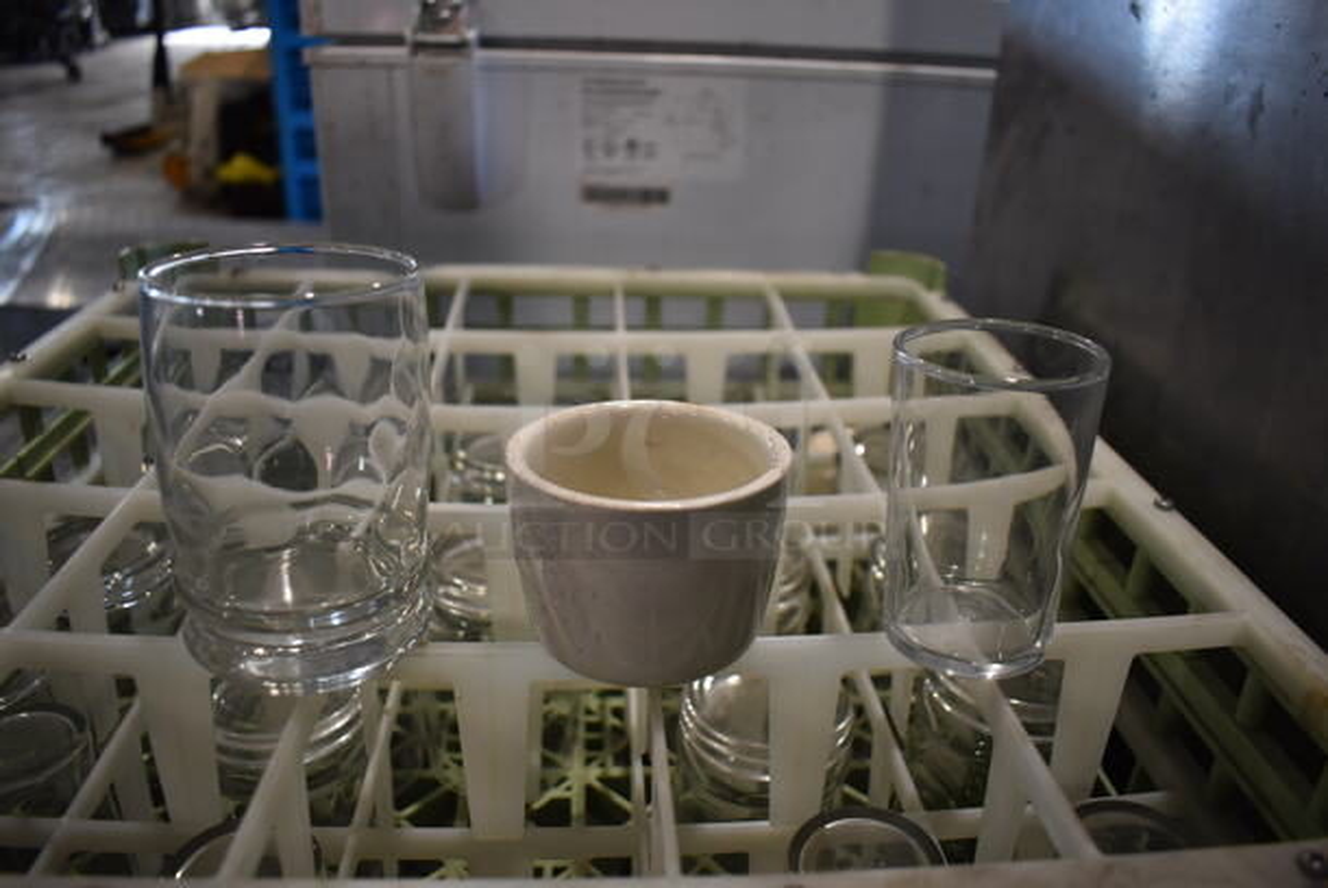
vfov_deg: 48.0
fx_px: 997
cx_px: 664
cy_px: 444
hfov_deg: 67.3
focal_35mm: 27
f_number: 3.5
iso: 800
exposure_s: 1/160
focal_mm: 18
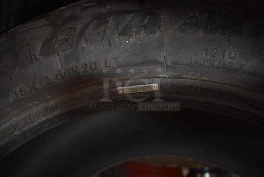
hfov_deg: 61.9
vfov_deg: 43.7
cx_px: 132
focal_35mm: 30
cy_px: 88
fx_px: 220
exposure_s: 1/100
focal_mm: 20
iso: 280
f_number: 3.8
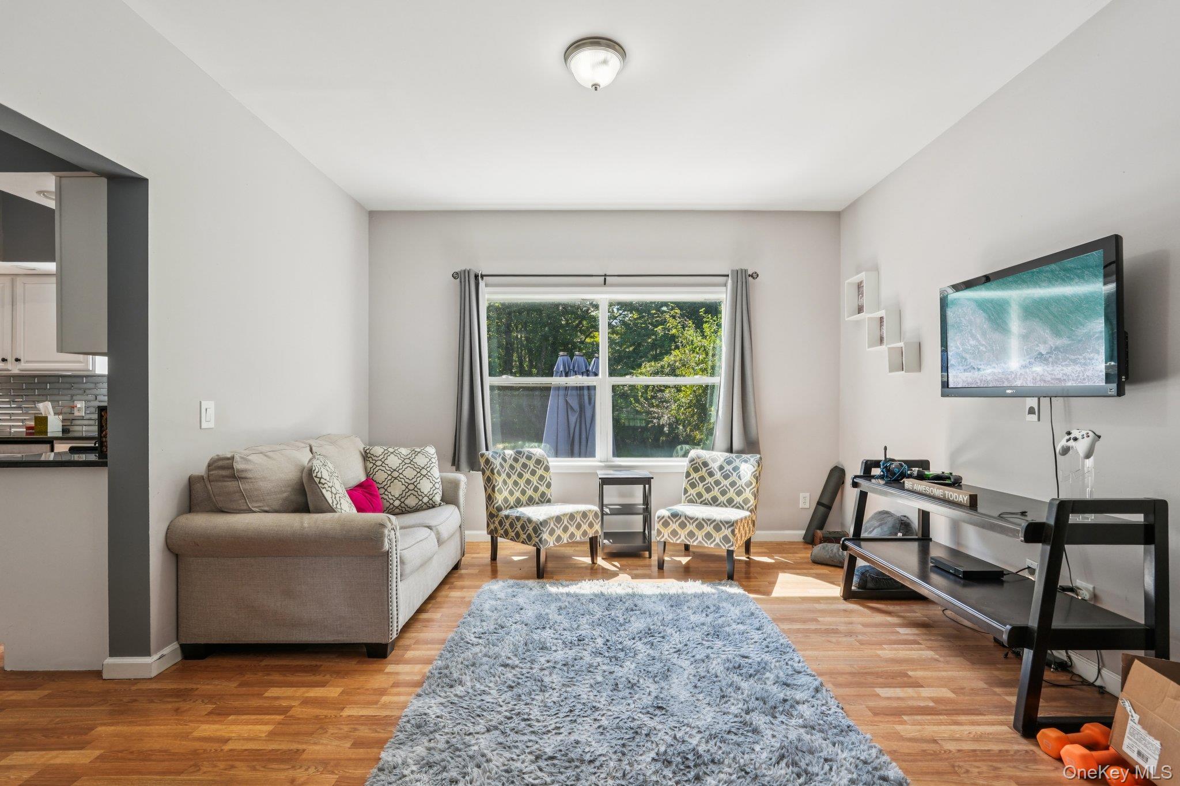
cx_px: 590
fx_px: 541
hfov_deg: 95.0
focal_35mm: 16
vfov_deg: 72.0
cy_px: 393
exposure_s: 1/30
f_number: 8
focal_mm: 16.5
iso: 160
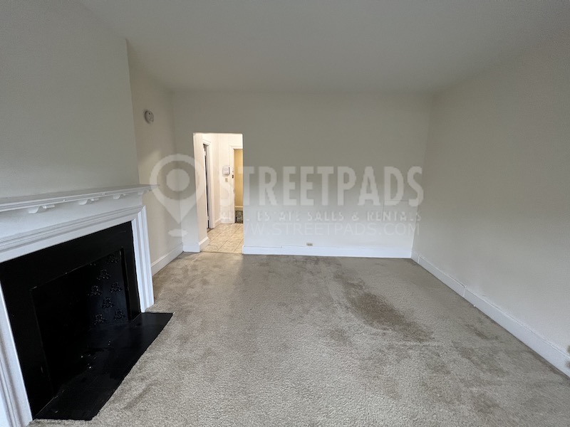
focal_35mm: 13
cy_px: 214
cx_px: 285
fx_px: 214
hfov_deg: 106.2
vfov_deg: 89.9
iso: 320
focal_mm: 1.57
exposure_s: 1/60
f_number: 1.8
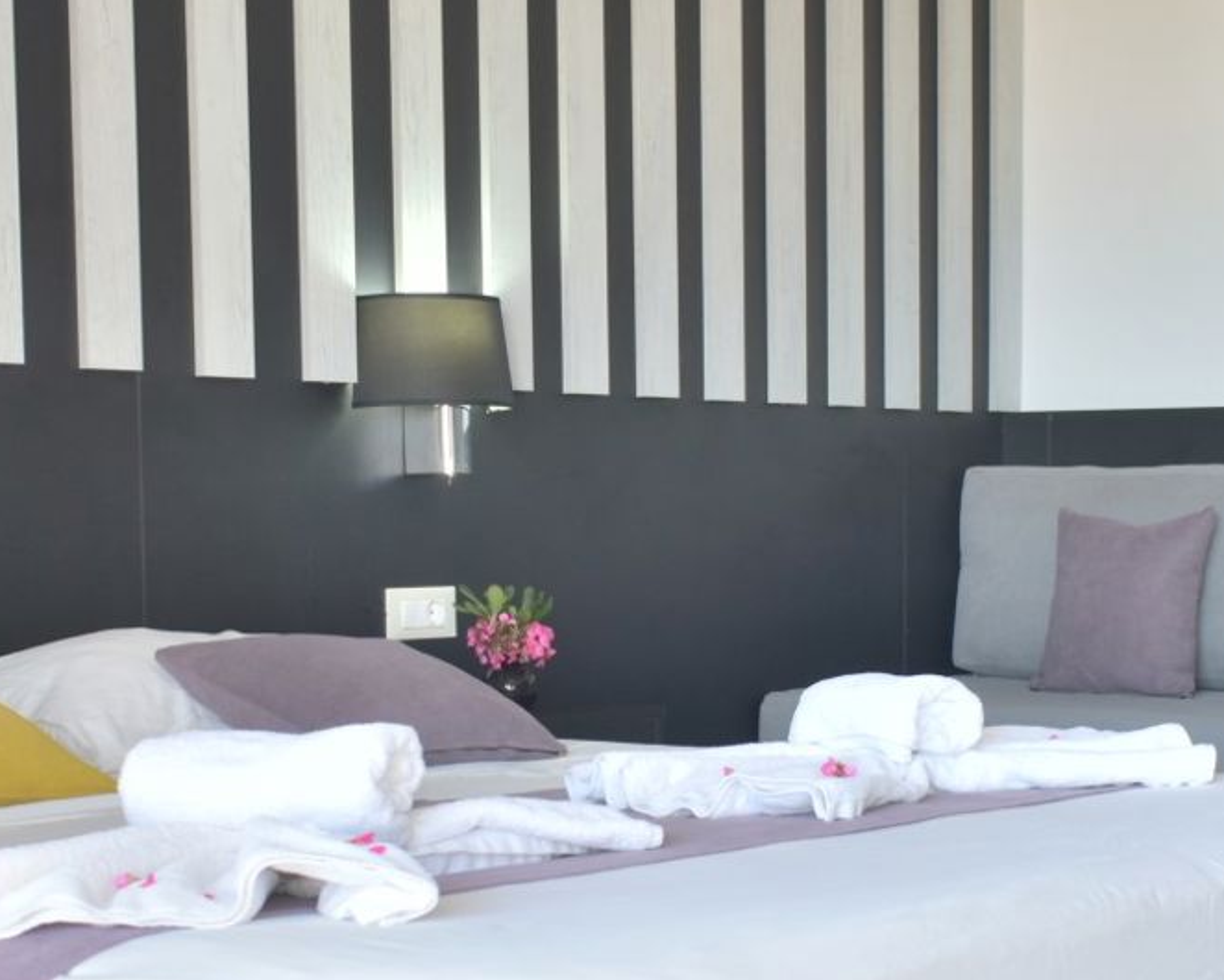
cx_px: 660
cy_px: 623
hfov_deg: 27.9
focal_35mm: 68
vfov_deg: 22.4
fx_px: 2464
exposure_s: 1/30
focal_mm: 20
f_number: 3.5
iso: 100
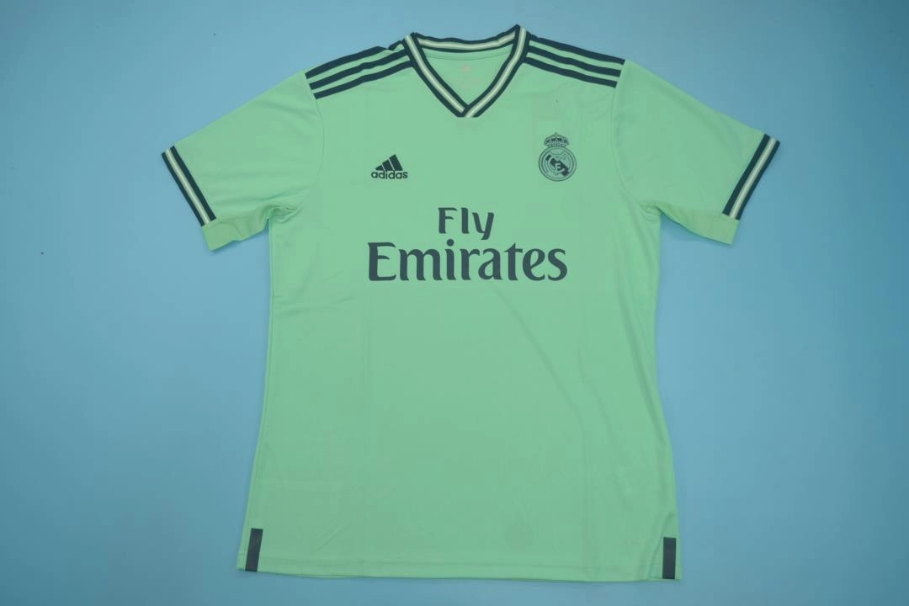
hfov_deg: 61.9
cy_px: 303
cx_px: 454
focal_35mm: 30
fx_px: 757
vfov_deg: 43.6
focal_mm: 20
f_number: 4
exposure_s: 1/200
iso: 200
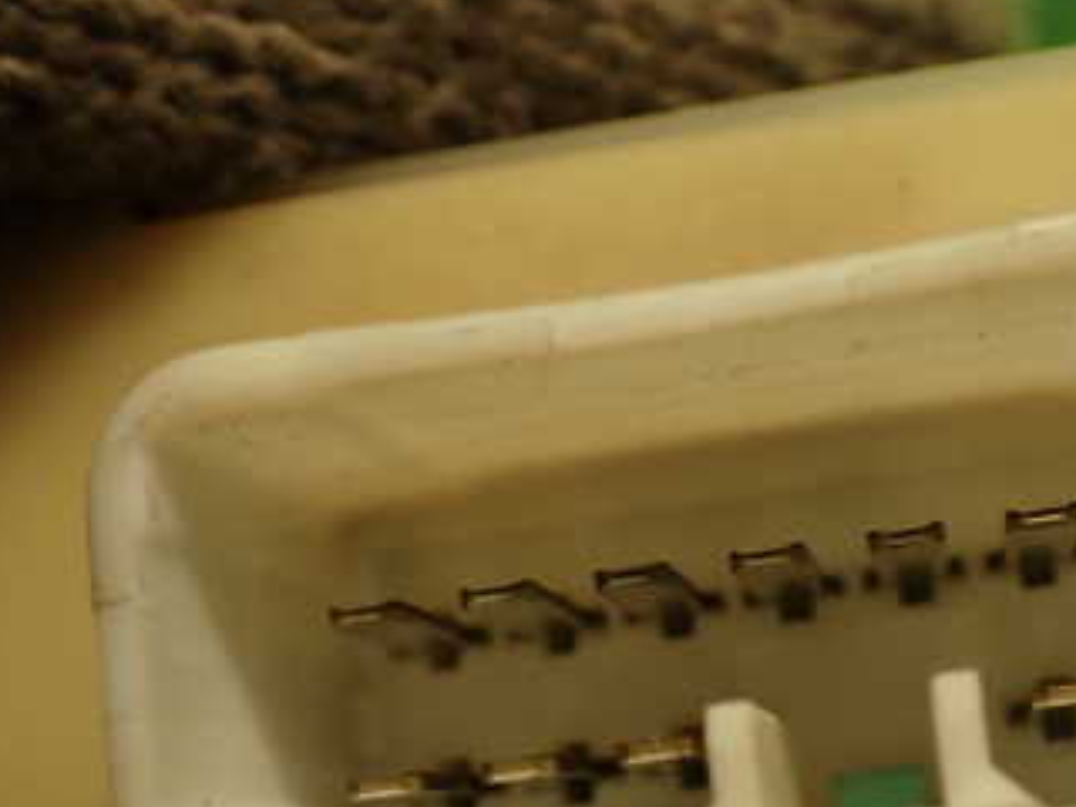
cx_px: 723
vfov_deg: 24.2
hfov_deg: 31.9
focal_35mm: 60
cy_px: 578
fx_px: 1865
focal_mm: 5.79
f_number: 2.4
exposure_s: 1/40
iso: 200
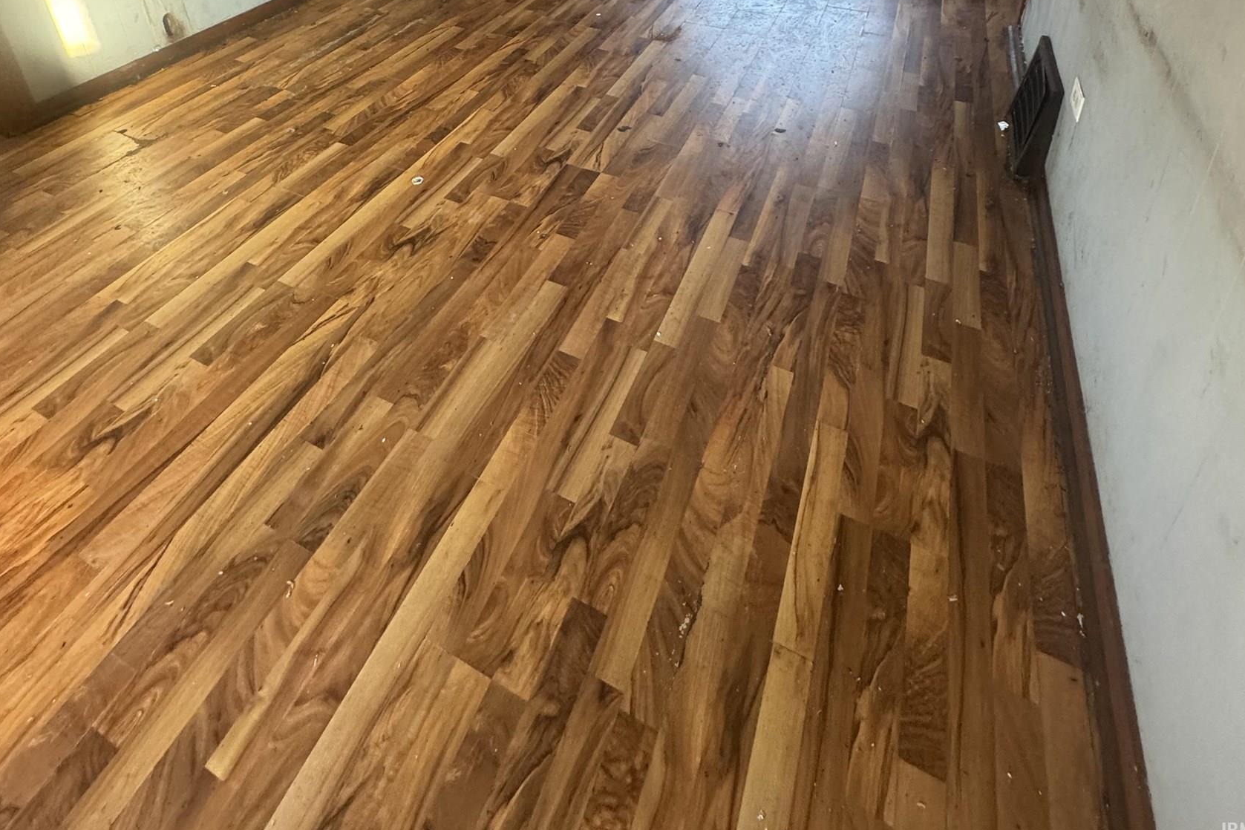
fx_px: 692
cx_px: 638
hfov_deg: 84.0
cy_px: -10
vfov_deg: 49.7
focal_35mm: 20
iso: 320
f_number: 2.2
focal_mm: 2.22
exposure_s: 1/78
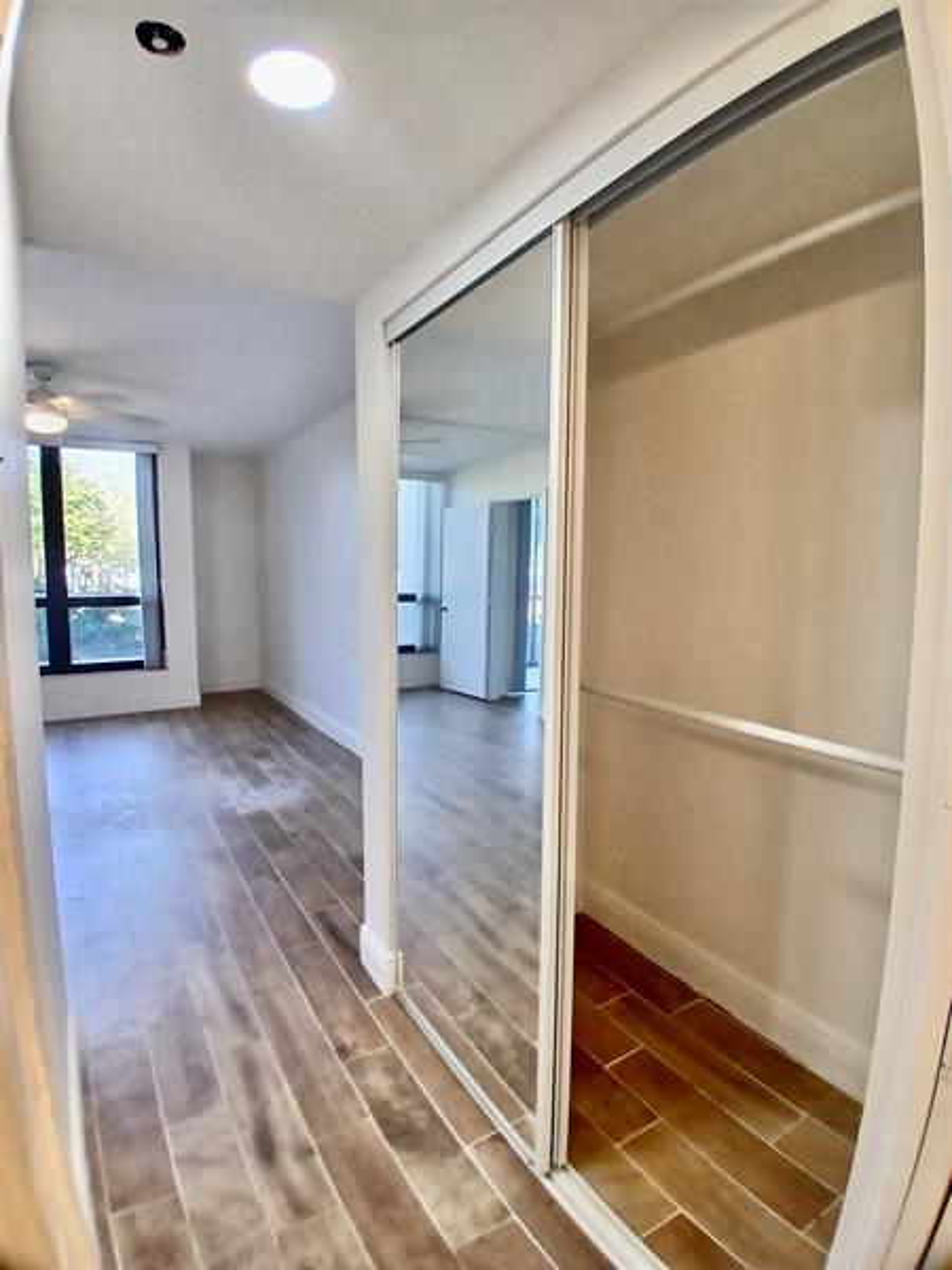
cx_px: 476
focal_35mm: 17
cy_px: 635
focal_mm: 1.4
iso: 100
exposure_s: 1/40
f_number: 2.2
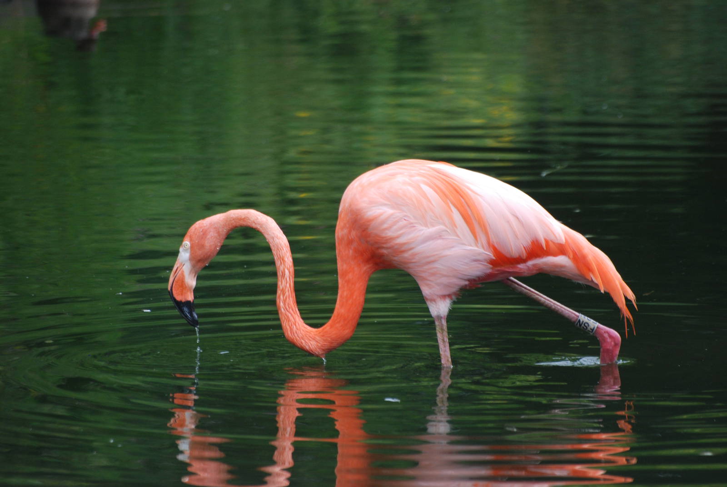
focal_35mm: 450
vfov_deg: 3.1
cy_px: 244
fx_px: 9098
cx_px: 364
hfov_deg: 4.6
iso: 400
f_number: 5.6
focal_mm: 300
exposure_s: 1/400
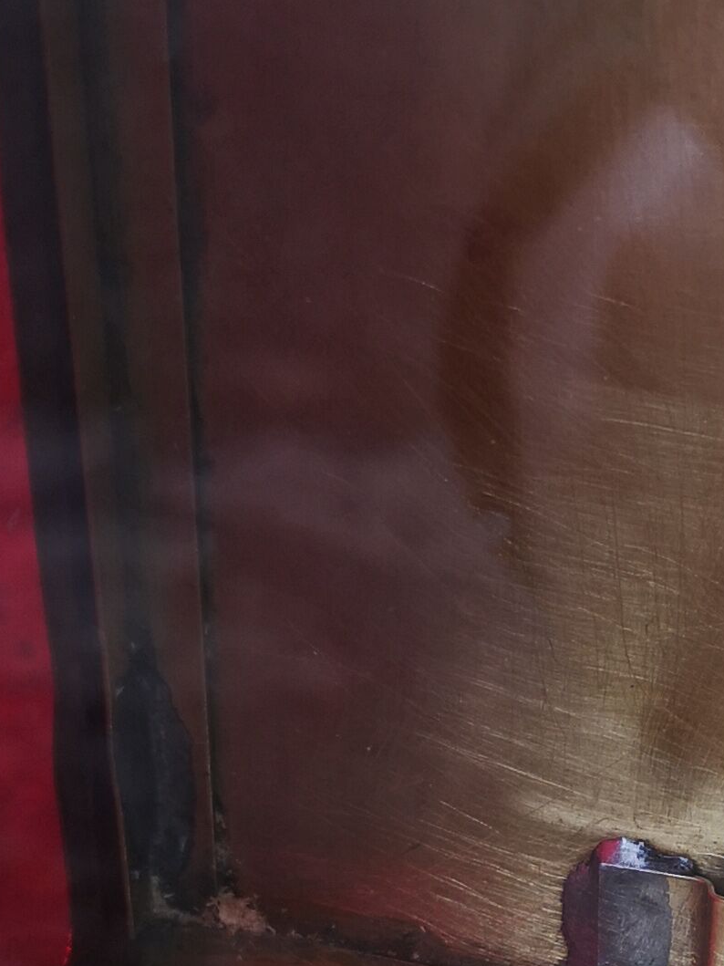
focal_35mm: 93
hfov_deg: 15.7
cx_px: 671
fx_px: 2594
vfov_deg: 19.9
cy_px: 1137
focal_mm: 5.58
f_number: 1.8
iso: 50
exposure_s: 1/192
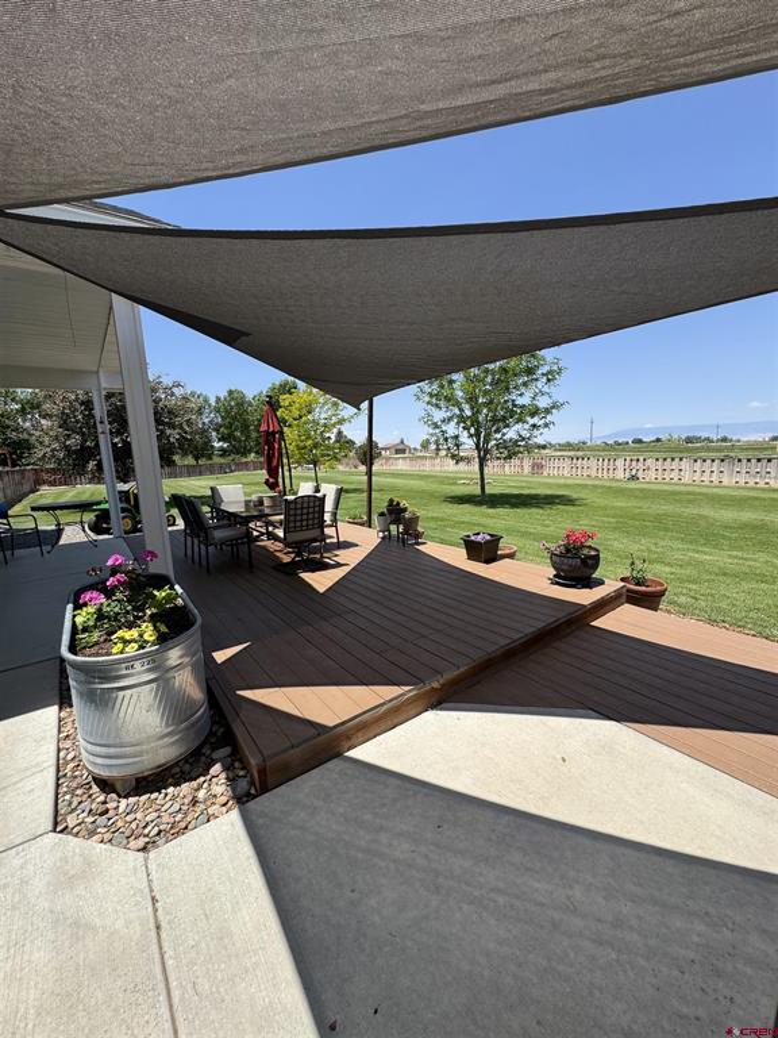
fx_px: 420
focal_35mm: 14
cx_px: 389
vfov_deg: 102.1
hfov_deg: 85.7
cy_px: 519
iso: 40
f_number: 2.2
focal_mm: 2.22
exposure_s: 1/1217
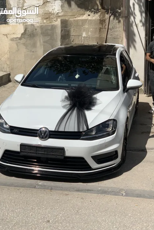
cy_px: 116
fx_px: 353
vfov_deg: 36.2
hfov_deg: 24.6
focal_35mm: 55
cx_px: 71
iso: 16
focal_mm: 6
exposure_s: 1/2398
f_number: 2.4
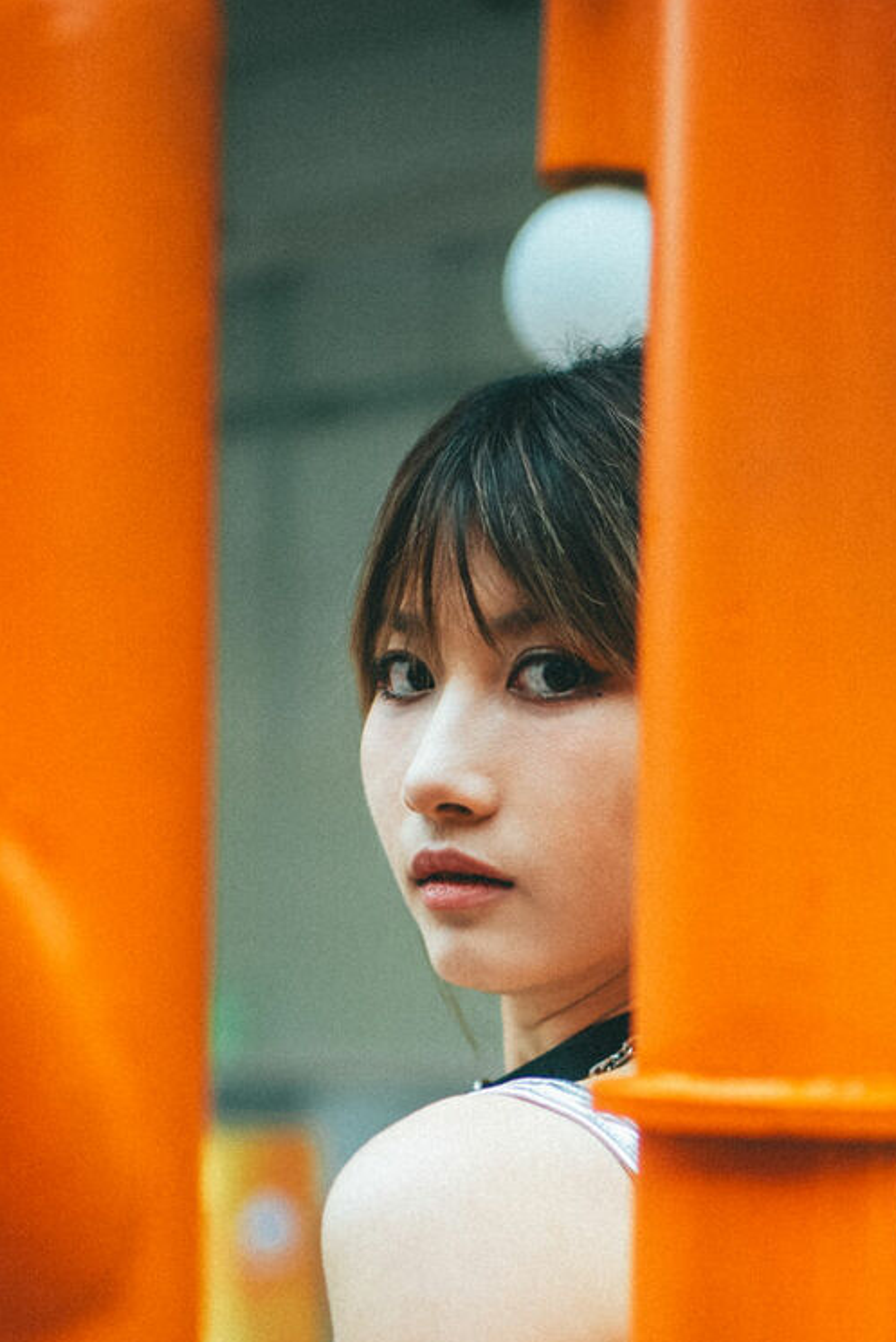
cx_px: 685
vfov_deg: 26.9
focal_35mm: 74
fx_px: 2759
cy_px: 1057
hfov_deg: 18.3
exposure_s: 1/1000
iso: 400
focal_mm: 35
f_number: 1.4
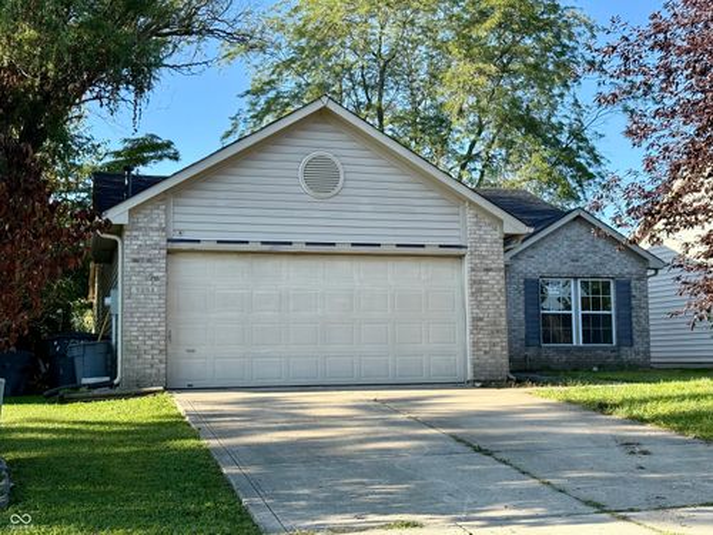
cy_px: 268
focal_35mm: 48
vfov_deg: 30.3
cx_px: 356
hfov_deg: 39.7
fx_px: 989
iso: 100
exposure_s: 1/1678
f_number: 1.78
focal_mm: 6.76
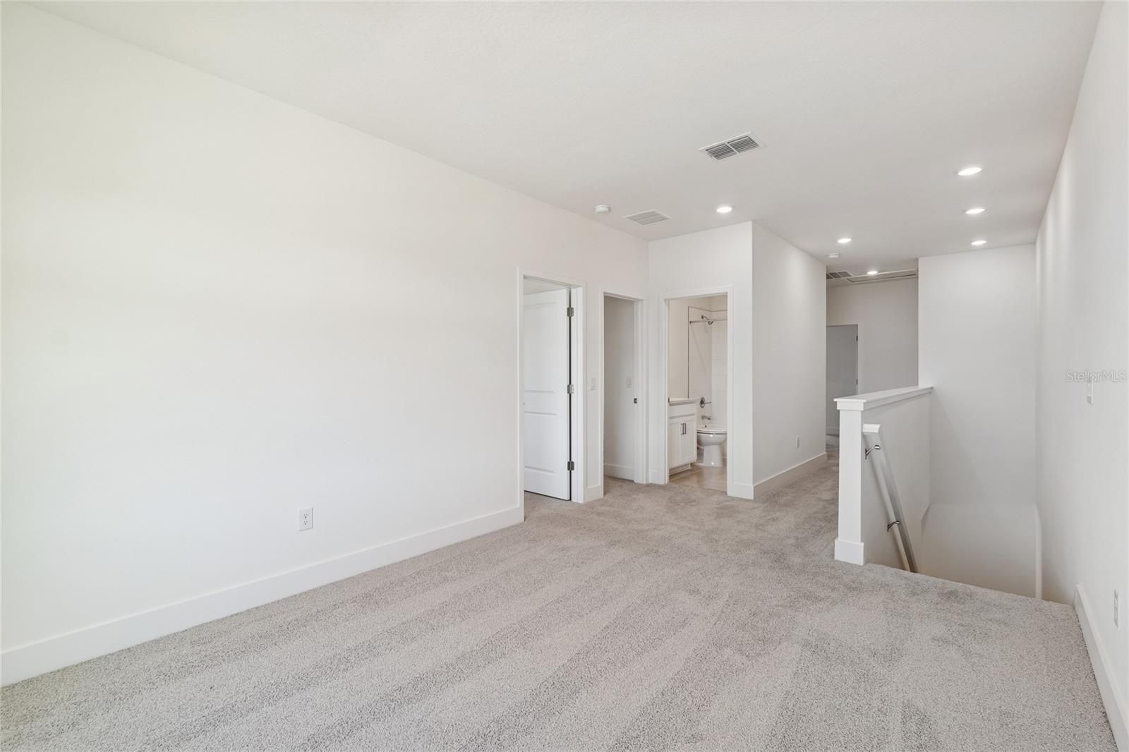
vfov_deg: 77.3
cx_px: 564
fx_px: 470
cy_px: 376
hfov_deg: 100.4
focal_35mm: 15
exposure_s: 1/15
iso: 100
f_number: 7.1
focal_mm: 10
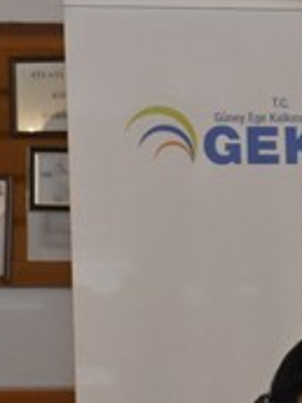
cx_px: 761
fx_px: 4060
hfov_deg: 4.2
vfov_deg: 5.7
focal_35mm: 349
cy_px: 320
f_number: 8
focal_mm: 52
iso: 1600
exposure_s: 1/60
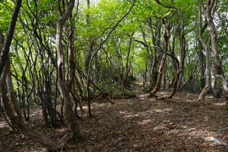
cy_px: 76
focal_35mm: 35
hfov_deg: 54.4
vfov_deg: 37.9
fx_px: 222
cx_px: 114
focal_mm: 35
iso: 100
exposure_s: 1/80
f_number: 5.6
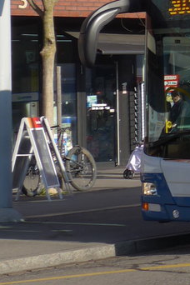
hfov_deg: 6.5
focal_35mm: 201
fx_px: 1591
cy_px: -12
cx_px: 459
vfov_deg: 10.1
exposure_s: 1/1000
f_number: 3.4
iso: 80
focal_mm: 11.3
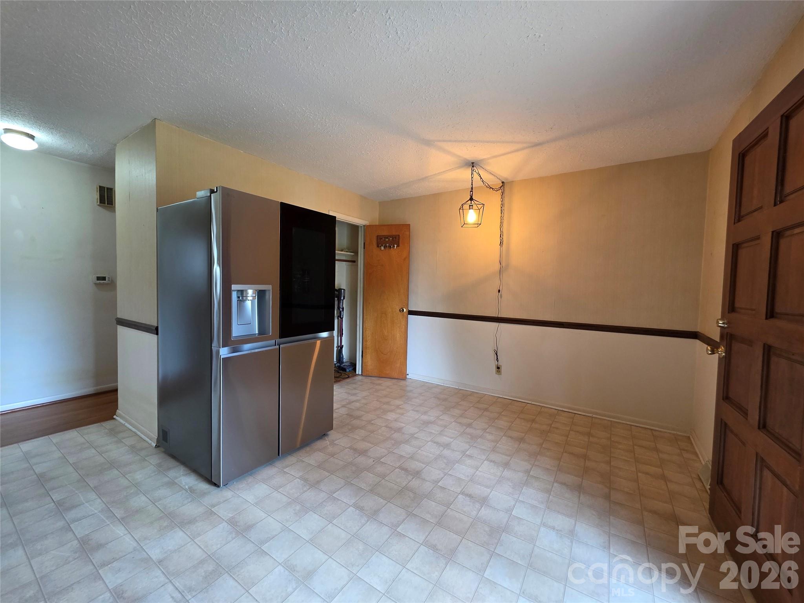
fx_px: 302
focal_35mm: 13
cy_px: 302
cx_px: 402
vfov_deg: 89.9
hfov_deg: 106.2
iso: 200
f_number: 1.9
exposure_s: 1/60
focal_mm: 2.2
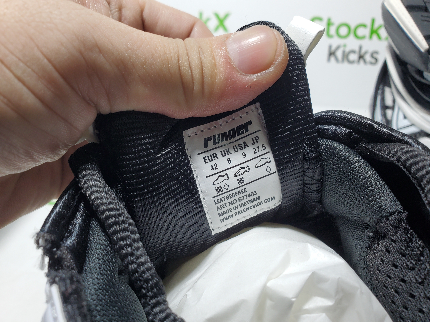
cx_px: 215
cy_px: 161
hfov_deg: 67.3
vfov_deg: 53.1
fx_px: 323
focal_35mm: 26
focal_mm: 4.3
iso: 50
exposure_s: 1/122
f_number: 2.4
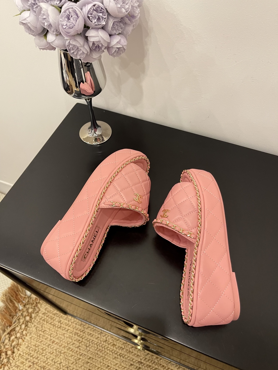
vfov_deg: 67.3
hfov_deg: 53.1
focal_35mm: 26
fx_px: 278
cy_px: 185
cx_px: 139
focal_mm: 5.1
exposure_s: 1/60
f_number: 1.6
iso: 320
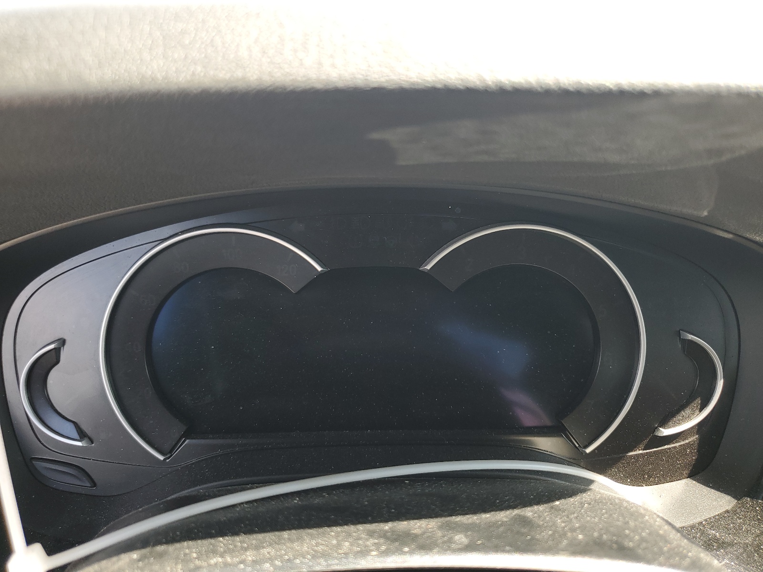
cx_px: 382
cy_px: 286
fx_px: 573
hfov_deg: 67.3
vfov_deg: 53.1
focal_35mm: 26
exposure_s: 1/189
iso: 50
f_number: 1.5
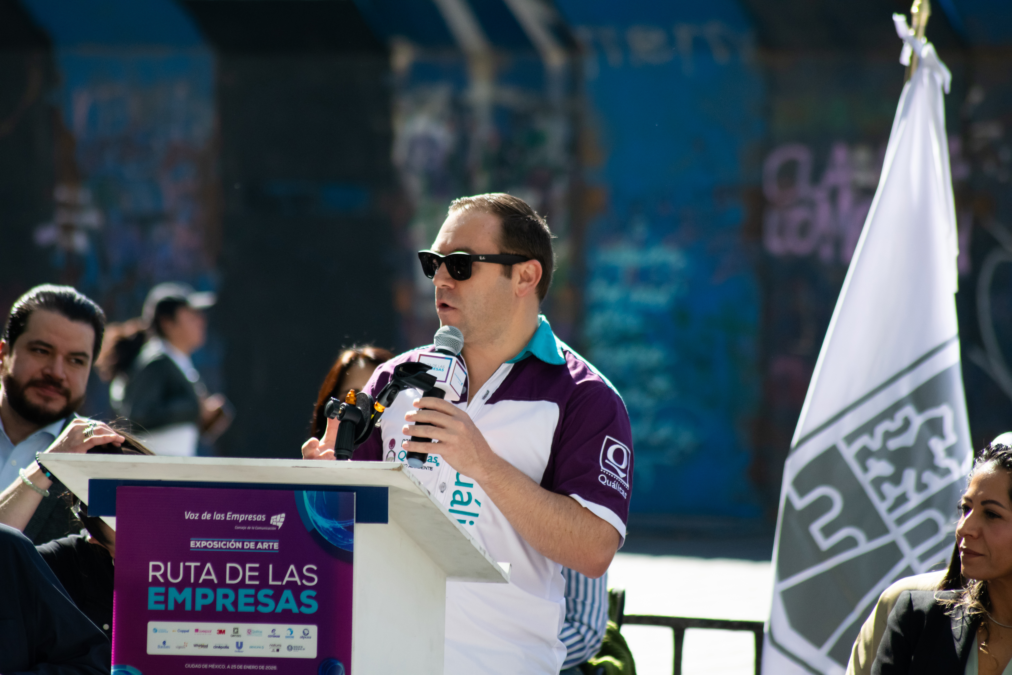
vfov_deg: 4.7
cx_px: 506
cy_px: 338
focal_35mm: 292
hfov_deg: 7.0
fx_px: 8222
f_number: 5
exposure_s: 1/1600
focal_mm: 195
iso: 800
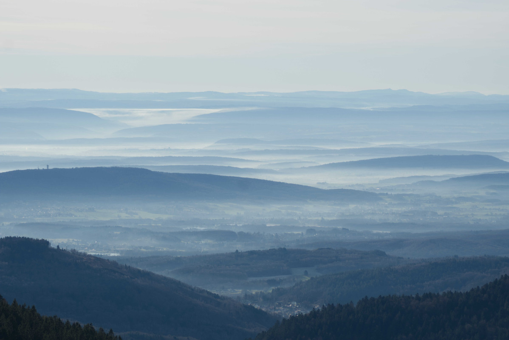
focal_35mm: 180
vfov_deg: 7.6
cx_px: 254
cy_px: 170
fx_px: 2546
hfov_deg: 11.4
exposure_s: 1/1000
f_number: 5.6
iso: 200
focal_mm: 120
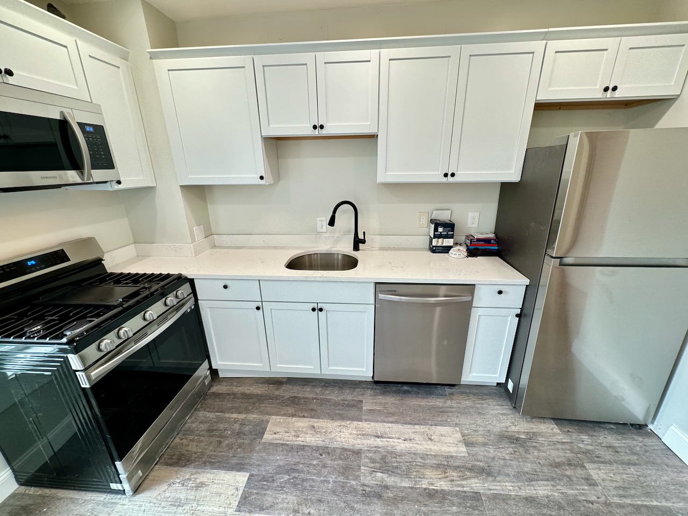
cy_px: 258
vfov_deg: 85.7
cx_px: 344
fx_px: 278
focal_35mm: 14
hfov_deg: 102.1
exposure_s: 1/60
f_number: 2.2
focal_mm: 2.22
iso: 200
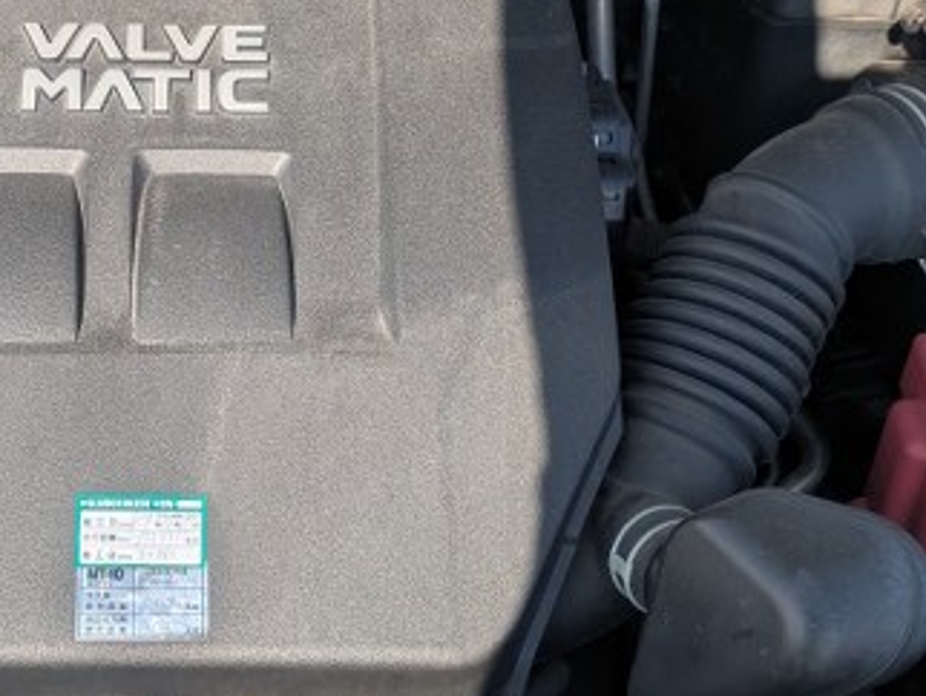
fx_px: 1660
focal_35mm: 62
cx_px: 160
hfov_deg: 30.3
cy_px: 406
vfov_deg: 23.7
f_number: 1.89
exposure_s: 1/1292
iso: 47
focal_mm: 5.43
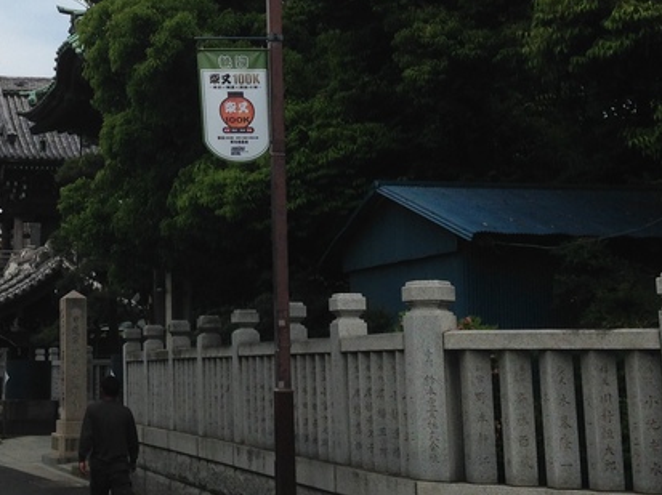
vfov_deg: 18.2
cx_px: 71
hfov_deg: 23.8
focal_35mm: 80
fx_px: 1529
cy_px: 72
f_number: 2.4
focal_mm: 4.12
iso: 50
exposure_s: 1/2358
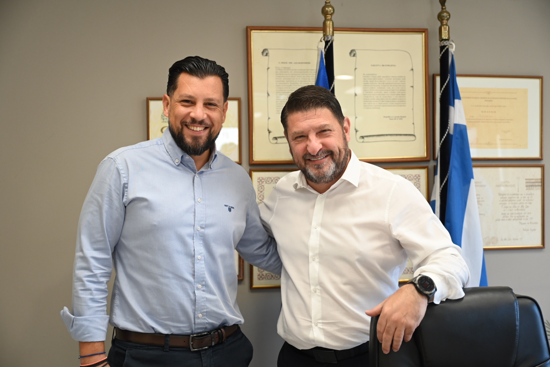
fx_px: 626
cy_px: 184
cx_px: 275
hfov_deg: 47.4
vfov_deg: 32.6
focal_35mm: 41
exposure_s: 1/125
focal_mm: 41
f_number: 2.8
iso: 720
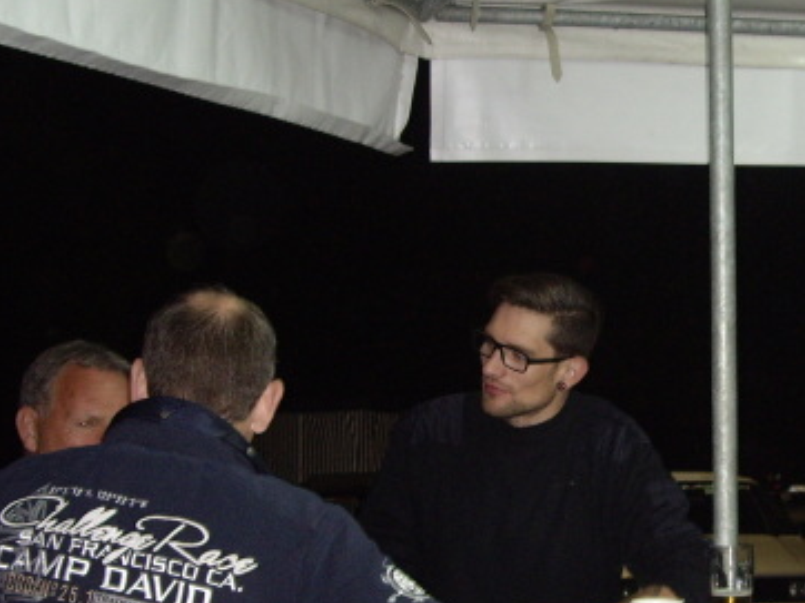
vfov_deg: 17.4
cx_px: 654
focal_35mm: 84
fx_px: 1952
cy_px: 481
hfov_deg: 22.9
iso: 200
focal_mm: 7.9
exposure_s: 1/15
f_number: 2.8
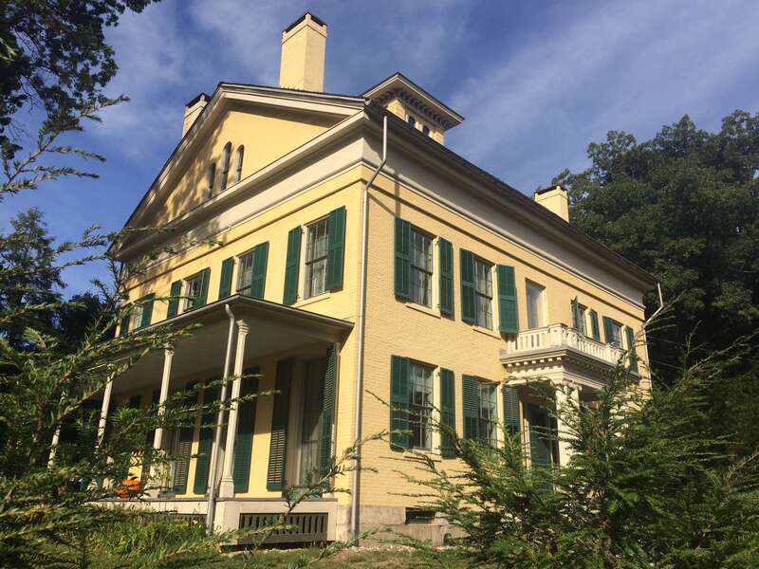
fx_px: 636
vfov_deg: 48.2
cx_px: 380
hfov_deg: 61.7
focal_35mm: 29
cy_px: 284
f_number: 2.2
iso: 32
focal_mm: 4.15
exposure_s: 1/2564
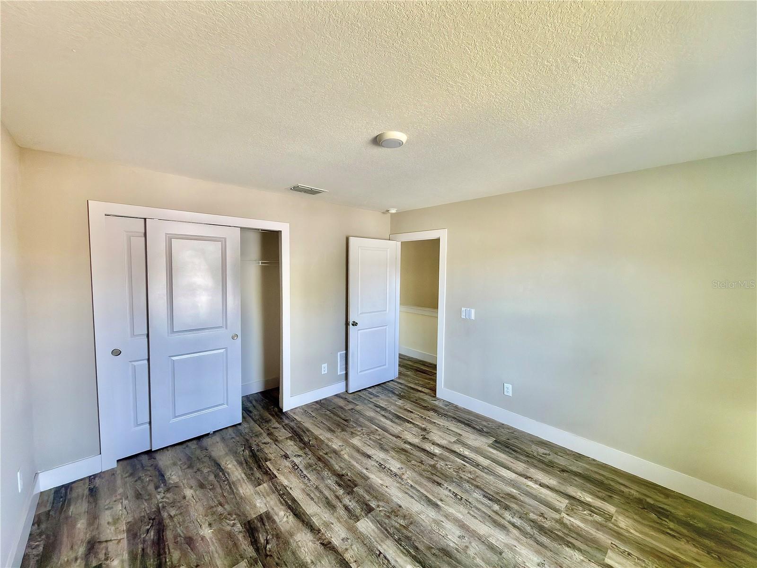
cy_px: 284
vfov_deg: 85.7
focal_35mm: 14
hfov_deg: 102.1
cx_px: 378
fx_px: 306
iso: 80
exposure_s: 1/30
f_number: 2.2
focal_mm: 2.22
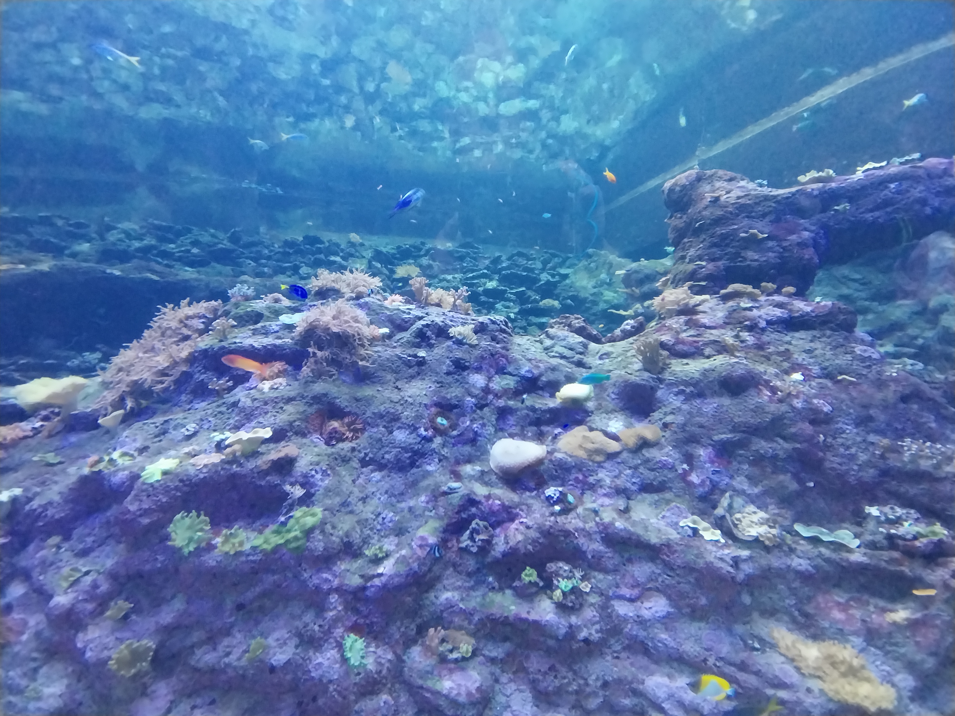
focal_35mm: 13
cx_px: 478
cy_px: 358
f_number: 2.2
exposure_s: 1/50.1
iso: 160
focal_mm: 1.13
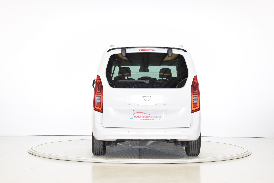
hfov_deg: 28.1
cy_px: 92
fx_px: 548
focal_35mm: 72
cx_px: 137
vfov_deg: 18.9
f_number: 10
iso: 100
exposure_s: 1/3
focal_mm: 48
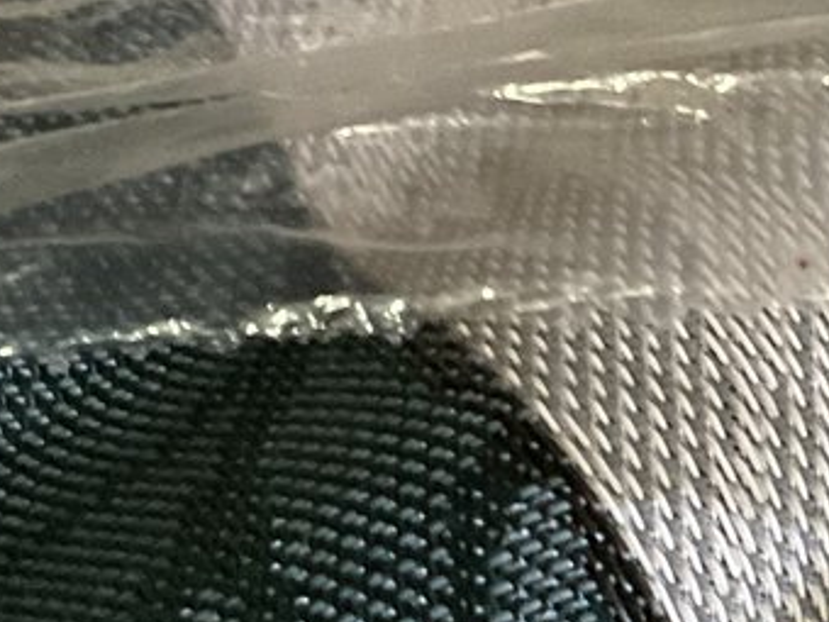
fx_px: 3089
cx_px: 794
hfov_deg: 15.1
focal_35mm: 129
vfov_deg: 11.1
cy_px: 909
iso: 500
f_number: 1.8
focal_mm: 3
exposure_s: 1/24
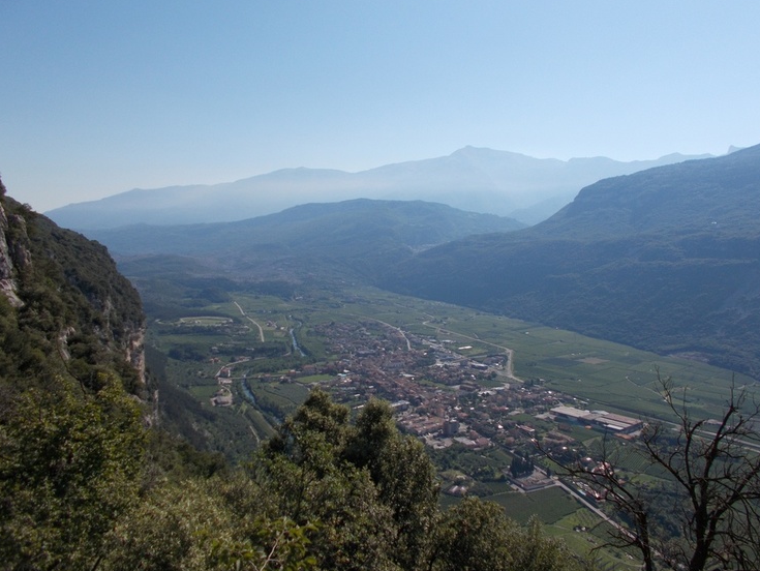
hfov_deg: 63.4
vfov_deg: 49.8
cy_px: 267
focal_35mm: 28
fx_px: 615
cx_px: 391
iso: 80
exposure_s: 1/250
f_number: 8
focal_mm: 4.6
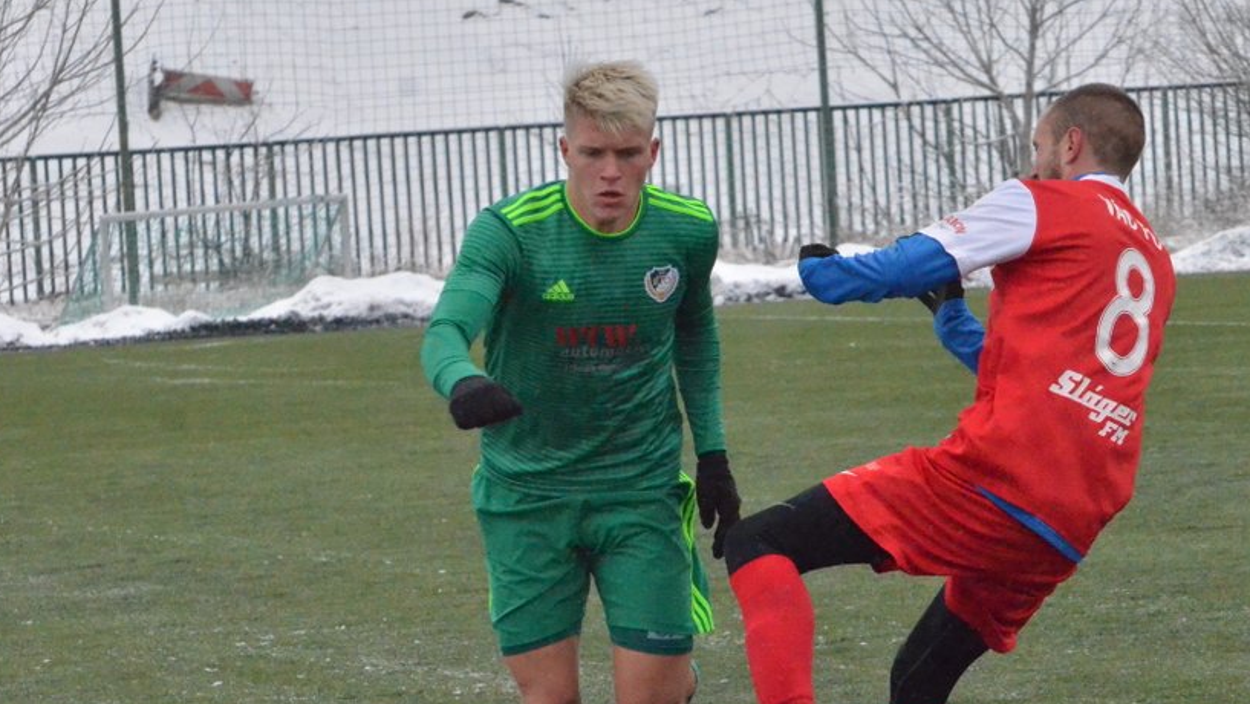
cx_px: 701
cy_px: 569
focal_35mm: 258
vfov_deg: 4.7
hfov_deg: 8.4
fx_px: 8553
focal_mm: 112
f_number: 10
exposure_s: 1/1600
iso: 6400
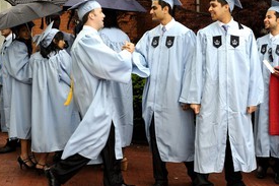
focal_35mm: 58
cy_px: 82
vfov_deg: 23.3
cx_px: 204
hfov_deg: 33.9
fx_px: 449
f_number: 4.5
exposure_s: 1/160
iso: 800
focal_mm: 38
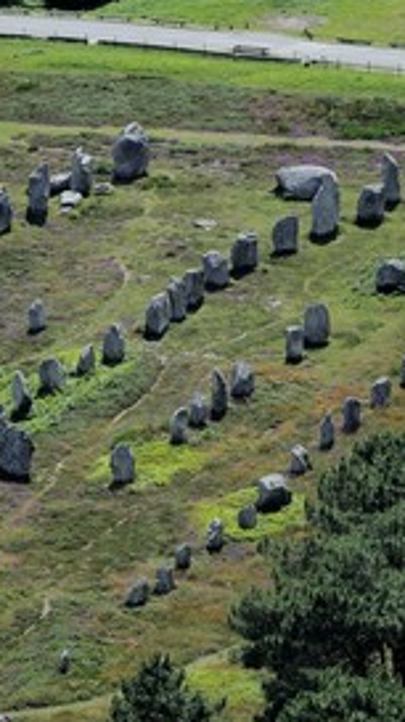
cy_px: 365
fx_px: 4480
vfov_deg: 9.2
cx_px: 143
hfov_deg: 5.2
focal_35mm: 234
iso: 400
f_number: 8
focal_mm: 145
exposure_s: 1/1000
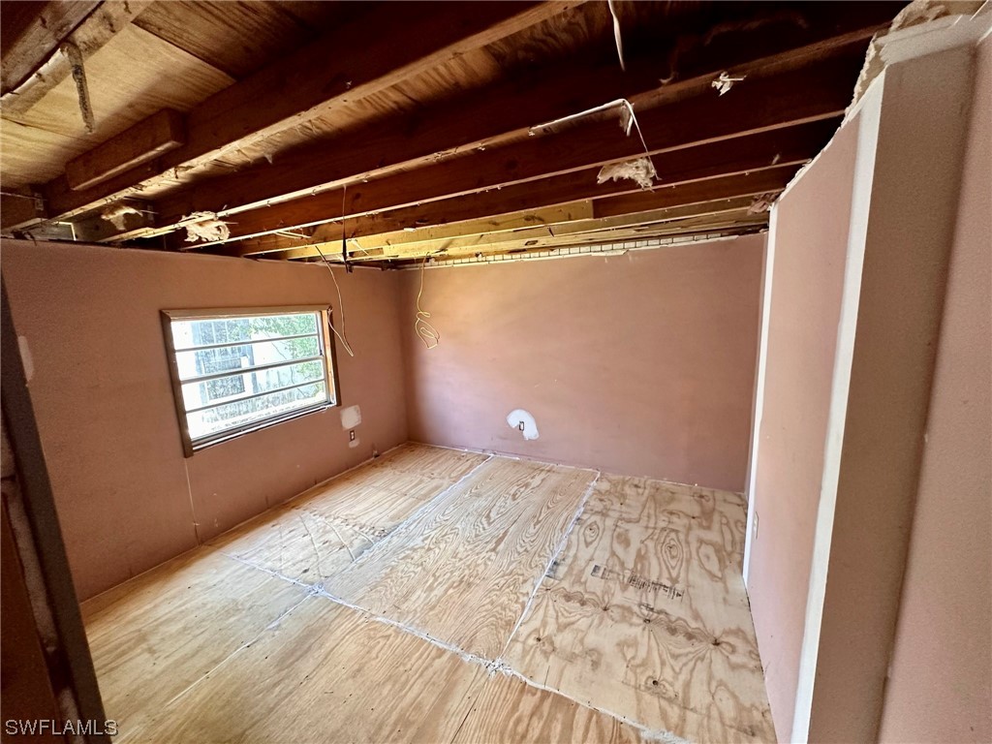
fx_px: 401
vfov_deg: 85.7
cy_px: 372
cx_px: 496
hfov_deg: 102.1
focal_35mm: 14
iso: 400
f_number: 2.2
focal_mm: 2.22
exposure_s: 1/60
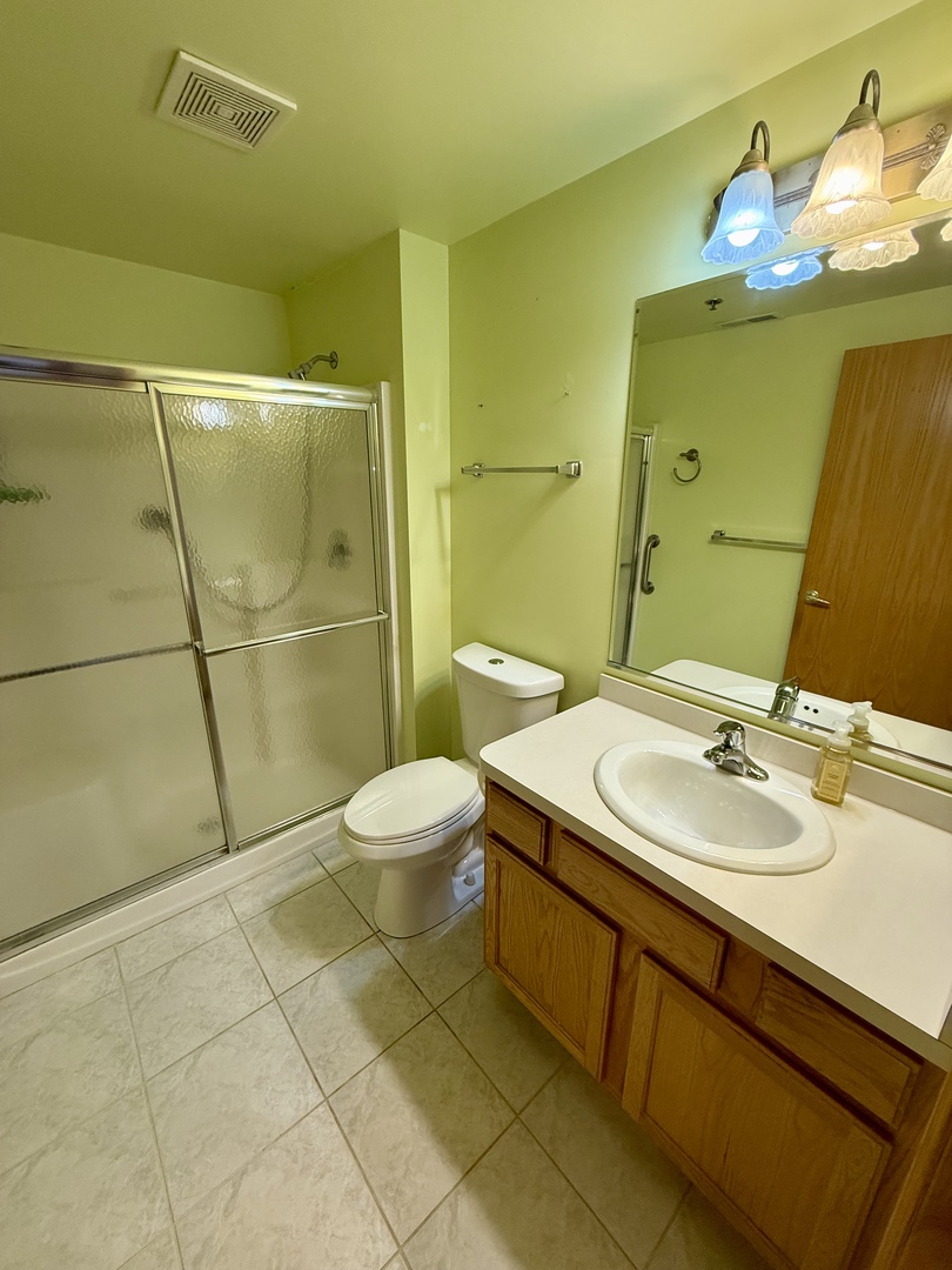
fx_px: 513
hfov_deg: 85.7
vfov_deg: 102.1
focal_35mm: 14
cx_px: 476
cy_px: 635
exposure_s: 1/120
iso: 250
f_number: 2.2
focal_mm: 2.22
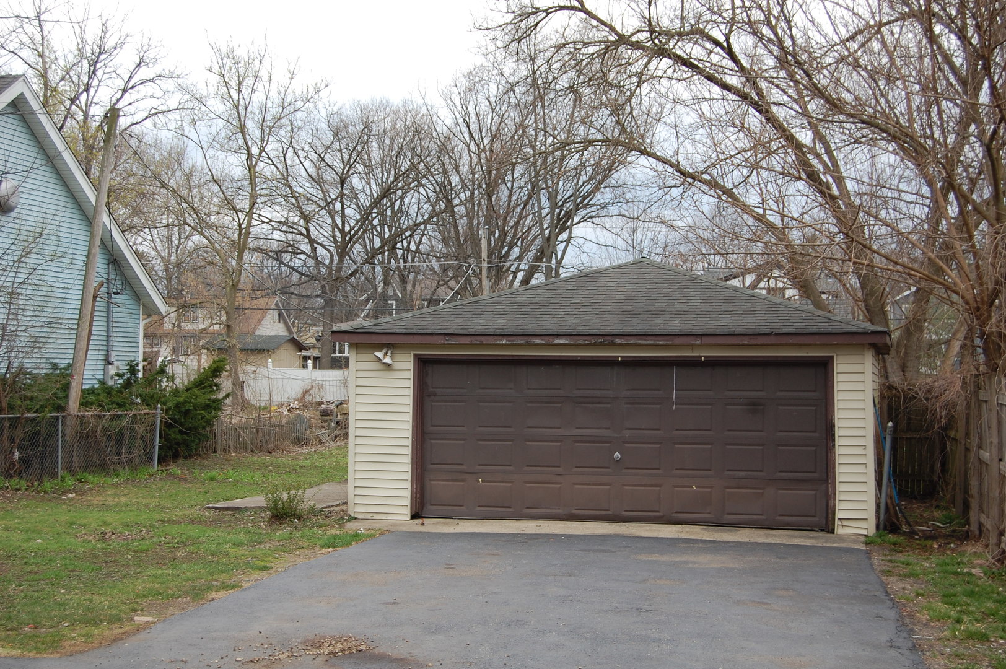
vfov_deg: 26.4
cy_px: 334
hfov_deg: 38.9
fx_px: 1424
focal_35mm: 51
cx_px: 503
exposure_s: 1/125
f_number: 5.6
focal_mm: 34
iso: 200
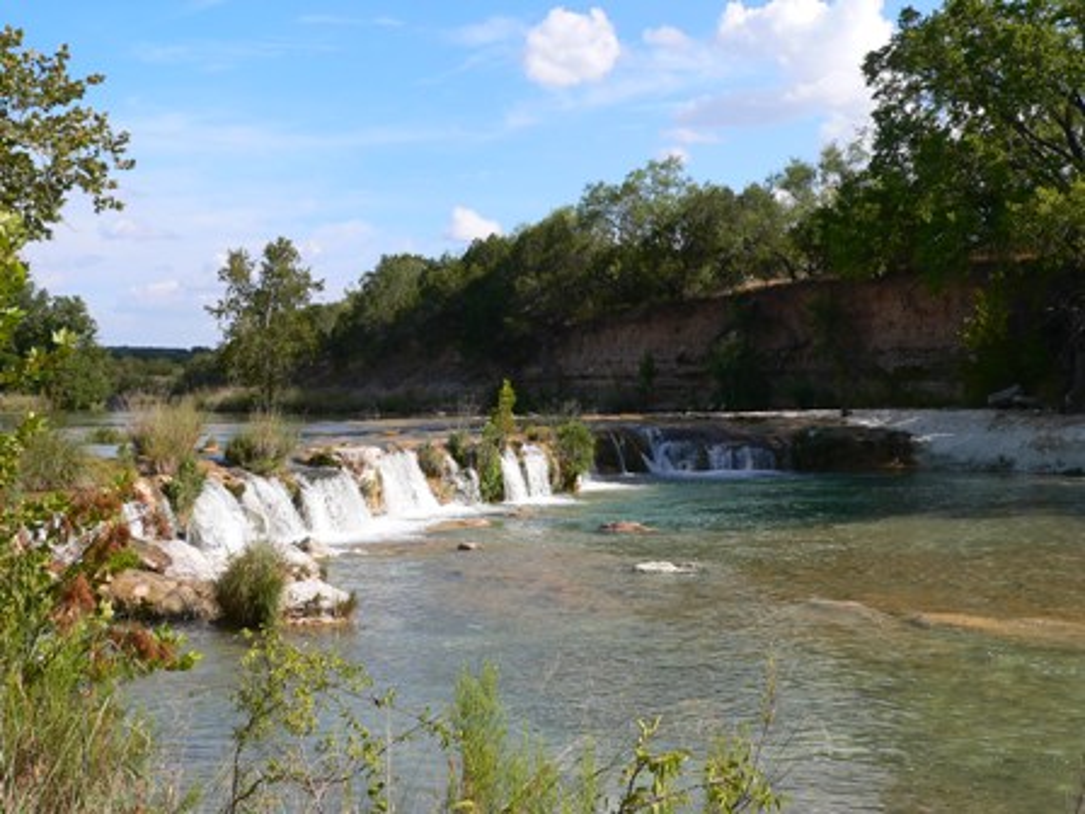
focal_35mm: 53
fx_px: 1661
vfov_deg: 27.5
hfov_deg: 36.2
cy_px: 407
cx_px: 542
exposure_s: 1/500
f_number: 4
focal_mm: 8.8
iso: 80
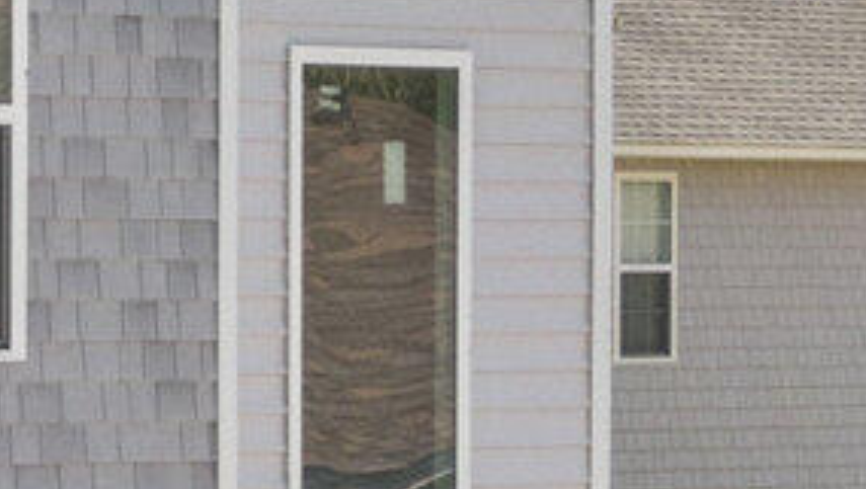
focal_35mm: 316
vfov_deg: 3.9
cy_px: 305
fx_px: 7264
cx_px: -966
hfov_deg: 6.6
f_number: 6.1
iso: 100
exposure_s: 1/100
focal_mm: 8.06
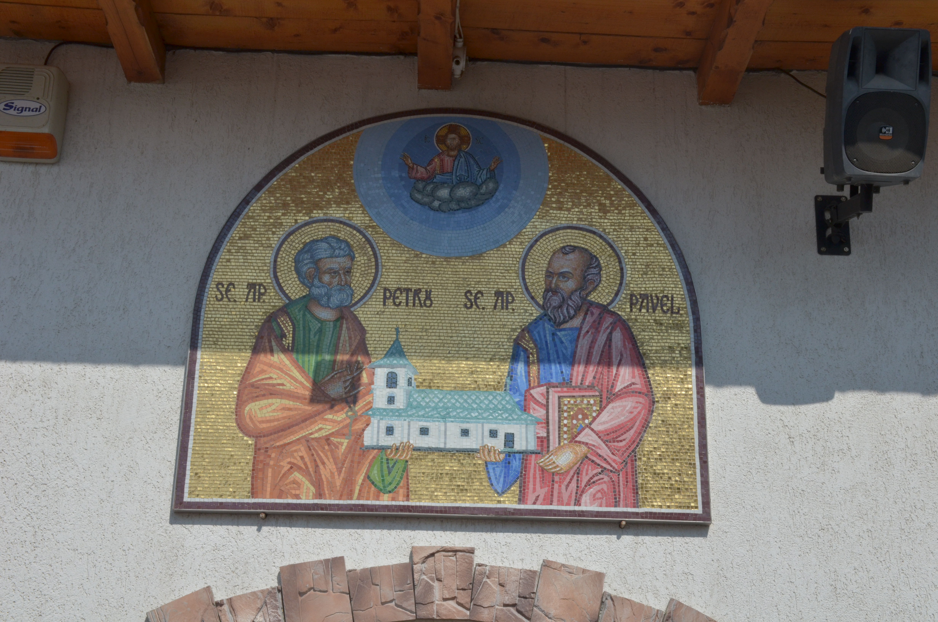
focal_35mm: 57
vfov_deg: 23.7
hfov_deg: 35.1
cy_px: 311
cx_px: 469
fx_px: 1482
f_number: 14
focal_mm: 38
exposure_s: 1/800
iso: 400
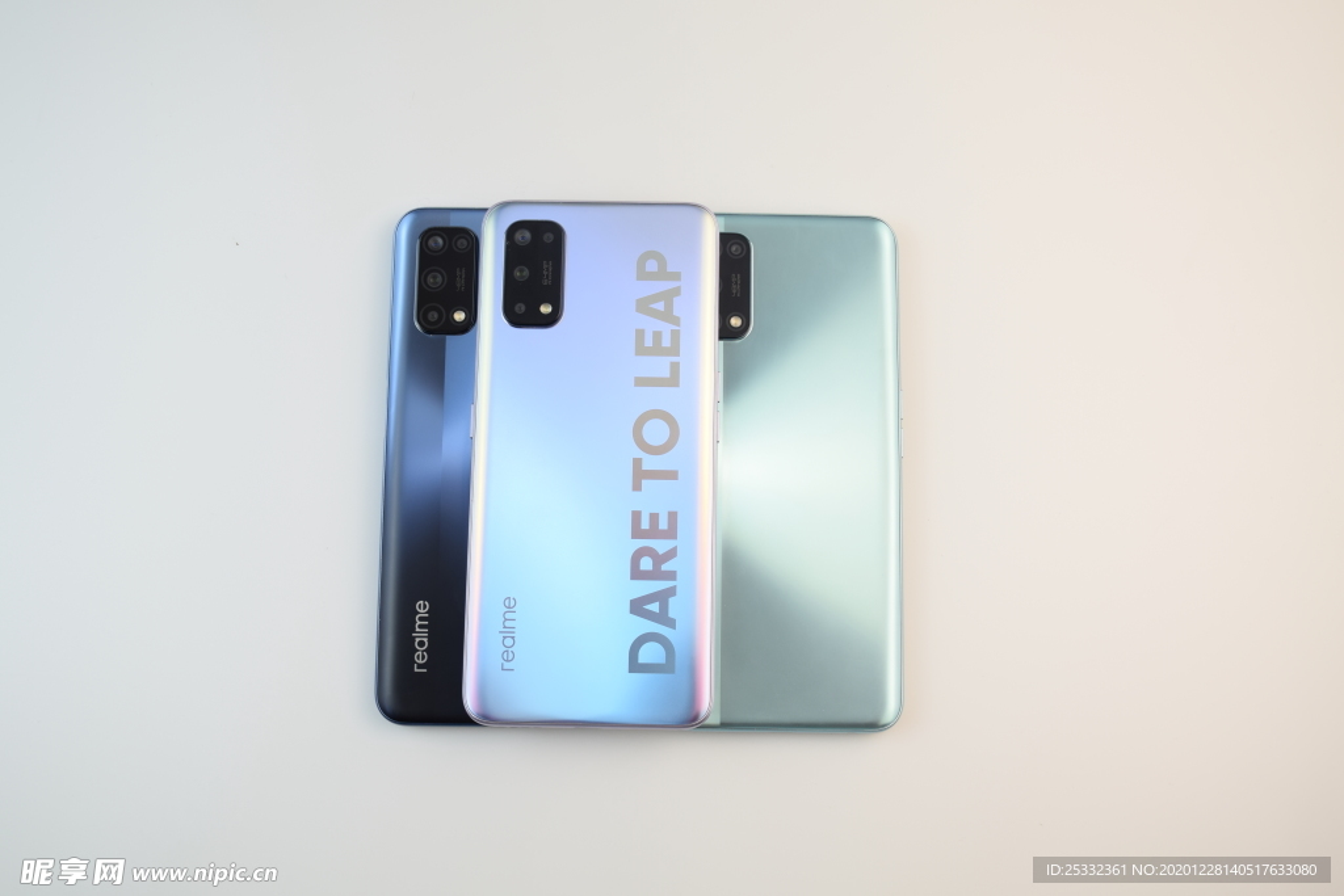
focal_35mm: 34
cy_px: 448
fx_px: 1288
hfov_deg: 55.1
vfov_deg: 38.4
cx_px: 672
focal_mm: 23
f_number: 6.3
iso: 100
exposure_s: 1/60
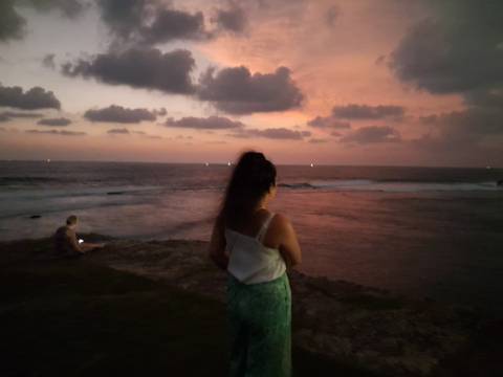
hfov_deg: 65.3
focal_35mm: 27
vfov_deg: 51.4
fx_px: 392
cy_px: 188
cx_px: 252
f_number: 1.8
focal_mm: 4
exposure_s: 1/4
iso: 4000
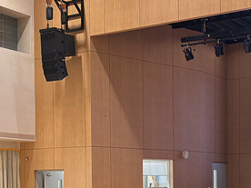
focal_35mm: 81
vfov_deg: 17.8
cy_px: 186
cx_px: 189
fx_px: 587
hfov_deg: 23.9
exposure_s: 1/187
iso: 125
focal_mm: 5.96
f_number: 1.6
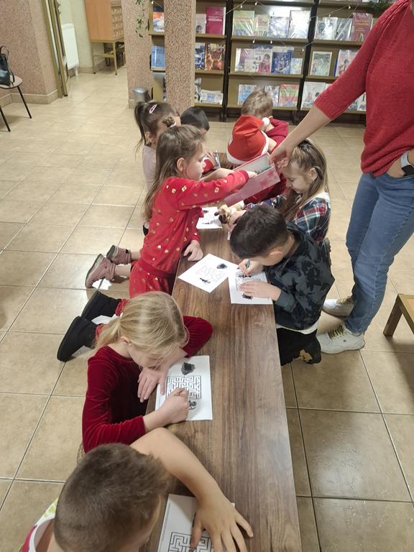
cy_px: 276
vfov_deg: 73.9
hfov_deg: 58.9
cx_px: 207
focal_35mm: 23
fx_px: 367
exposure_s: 1/50
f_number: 1.8
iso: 320
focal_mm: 5.54
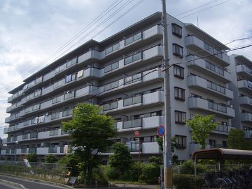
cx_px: 126
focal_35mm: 35
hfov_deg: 52.6
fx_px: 255
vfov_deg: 40.7
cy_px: 94
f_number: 2.6
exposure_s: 1/1000
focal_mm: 5.8
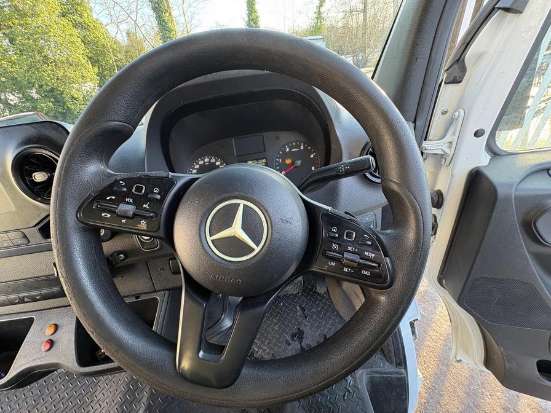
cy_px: 206
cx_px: 276
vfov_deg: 85.7
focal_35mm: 14
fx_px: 223
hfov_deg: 102.1
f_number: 2.2
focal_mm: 2.22
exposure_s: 1/66
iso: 200
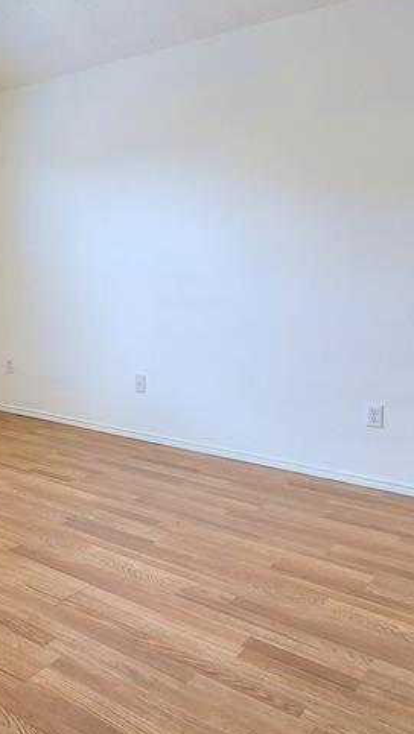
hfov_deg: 34.5
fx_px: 585
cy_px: 327
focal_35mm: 30
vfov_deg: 64.1
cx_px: -23
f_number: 2.2
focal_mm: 2.2
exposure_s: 1/60
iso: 64
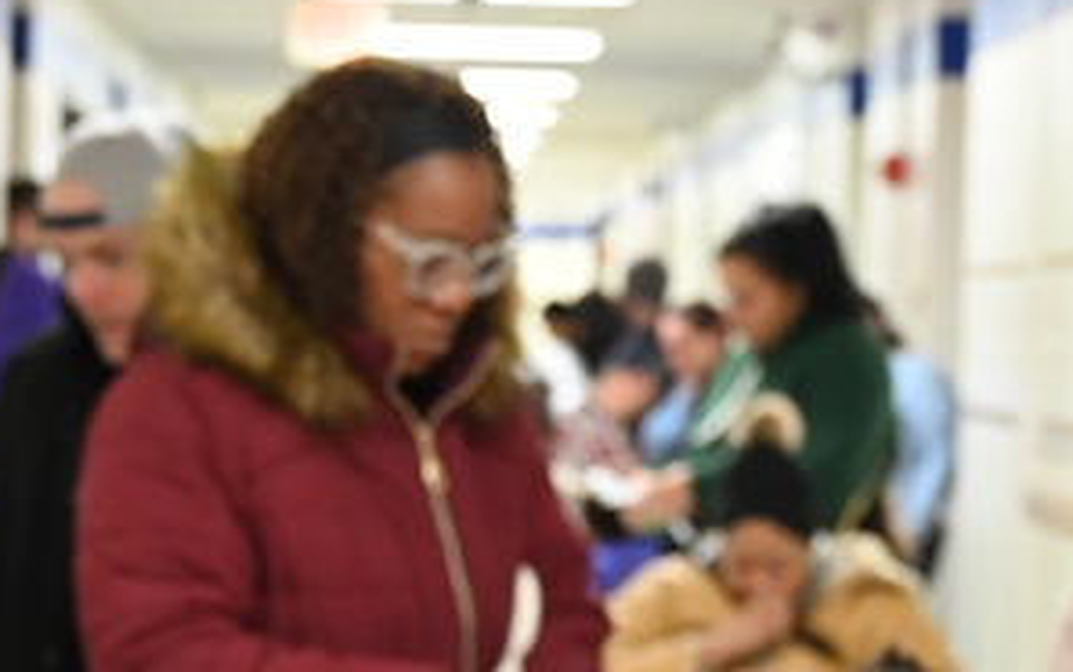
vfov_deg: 8.6
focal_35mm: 151
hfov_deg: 13.8
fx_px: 4418
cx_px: 585
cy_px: 775
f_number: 4
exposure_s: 1/125
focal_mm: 43
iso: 3200
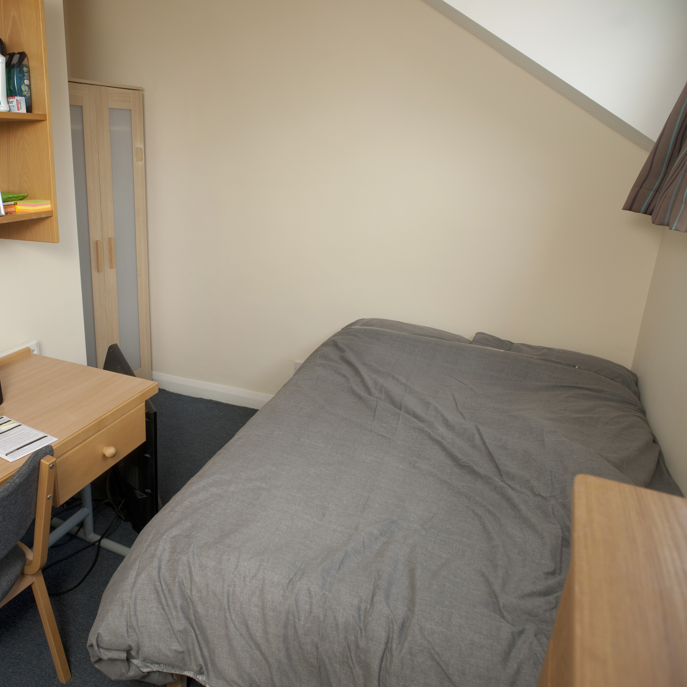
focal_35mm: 26
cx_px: 203
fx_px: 584
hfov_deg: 58.8
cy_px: 349
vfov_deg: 60.9
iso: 200
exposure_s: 1/80
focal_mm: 20
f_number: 5
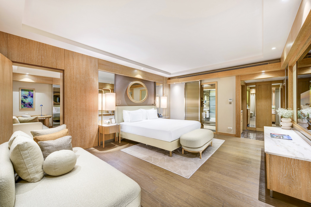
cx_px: 156
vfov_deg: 81.2
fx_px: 121
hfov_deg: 104.3
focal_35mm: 14
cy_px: 104
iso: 100
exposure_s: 2
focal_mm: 14
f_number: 11
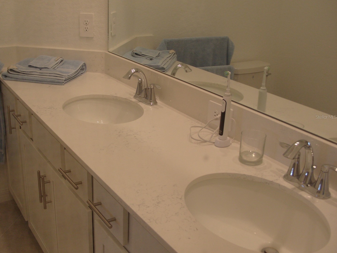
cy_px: 117
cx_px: 150
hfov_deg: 47.8
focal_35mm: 39
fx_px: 380
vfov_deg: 36.8
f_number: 2.8
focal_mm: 7.8
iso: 100
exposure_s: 1/60
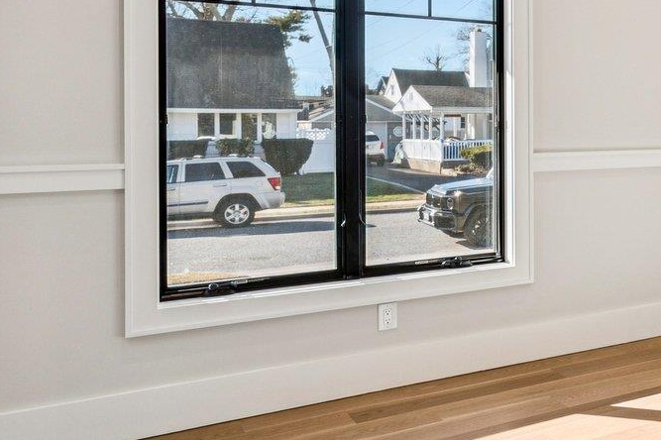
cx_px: 834
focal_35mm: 43
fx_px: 789
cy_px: 127
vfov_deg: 30.8
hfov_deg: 34.2
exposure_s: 1/100
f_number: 7.1
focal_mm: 14
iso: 400
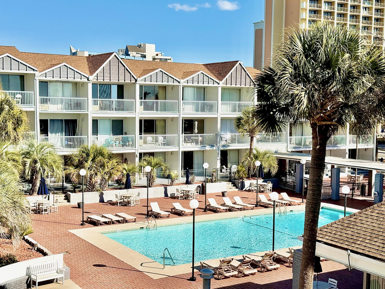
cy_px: 144
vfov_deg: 30.3
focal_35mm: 48
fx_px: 534
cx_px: 192
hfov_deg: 39.7
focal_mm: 6.76
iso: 64
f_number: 1.78
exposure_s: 1/7874
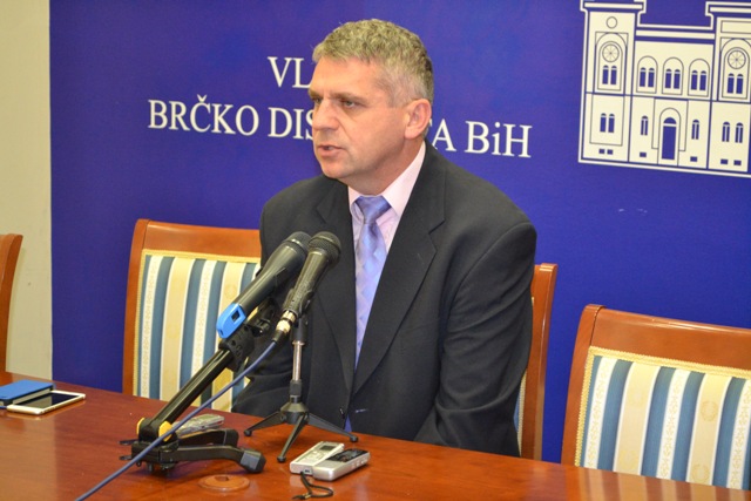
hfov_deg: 24.6
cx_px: 376
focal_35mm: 82
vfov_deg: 16.6
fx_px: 1721
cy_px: 250
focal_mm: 55
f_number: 5.6
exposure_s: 1/60
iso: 2800
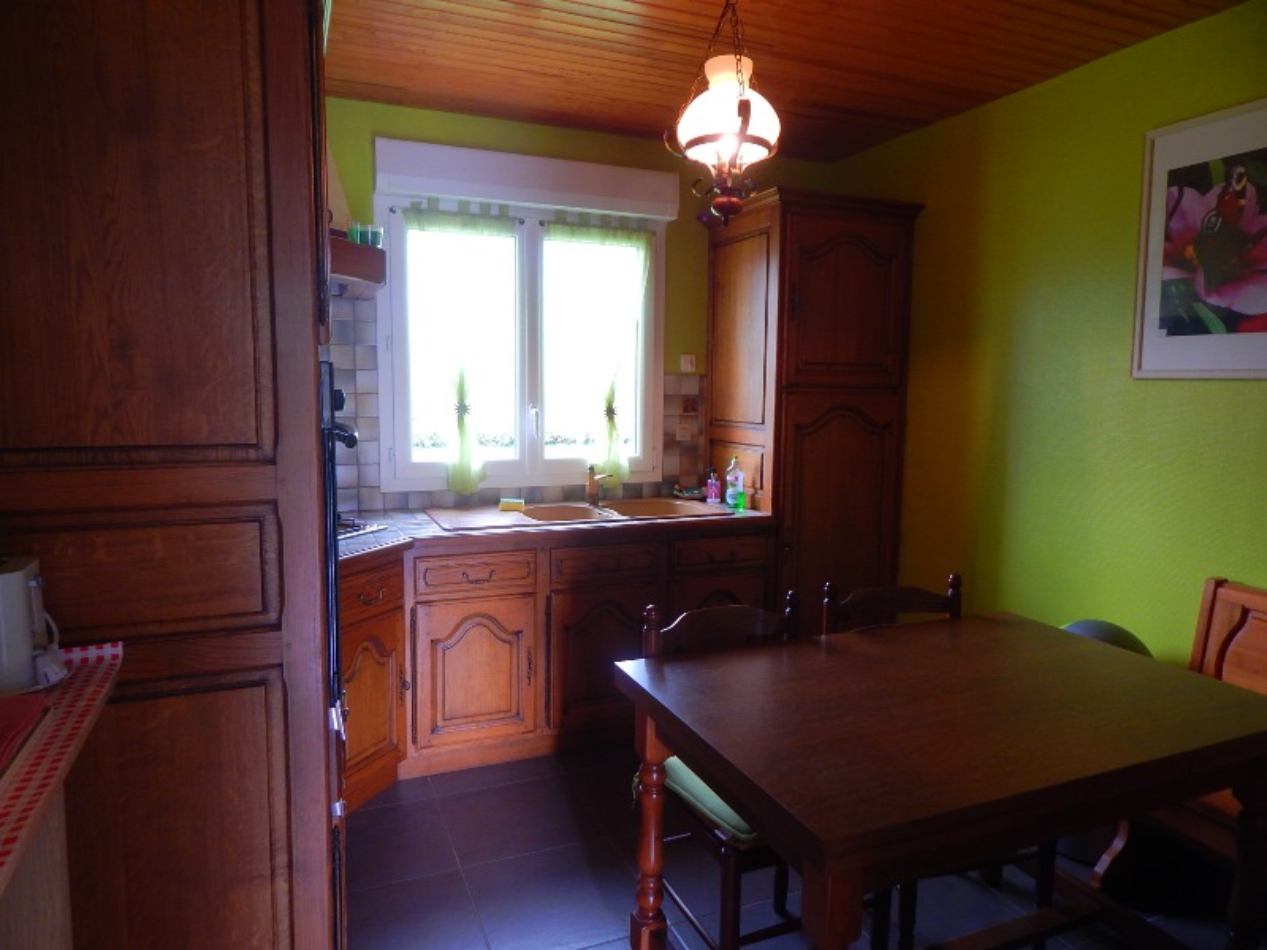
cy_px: 475
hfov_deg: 76.4
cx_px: 634
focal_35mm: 22
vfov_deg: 61.1
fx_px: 805
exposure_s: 1/30
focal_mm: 4
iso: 180
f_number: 3
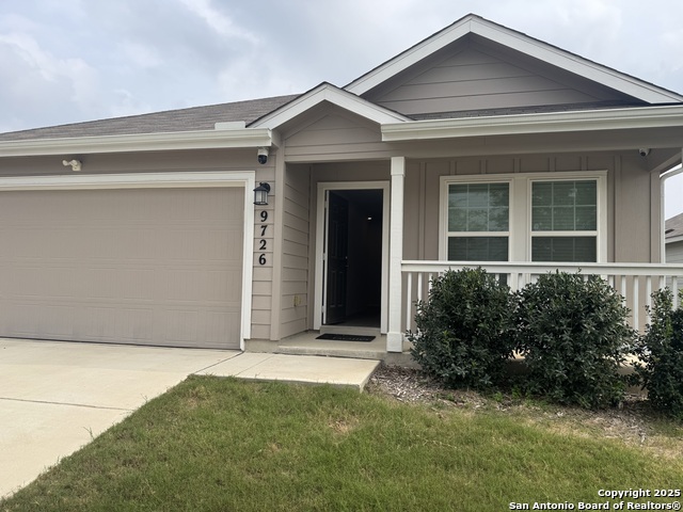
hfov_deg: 71.6
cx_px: 342
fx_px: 474
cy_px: 256
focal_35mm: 24
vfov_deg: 56.8
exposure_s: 1/2833
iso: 80
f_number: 1.78
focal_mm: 6.76
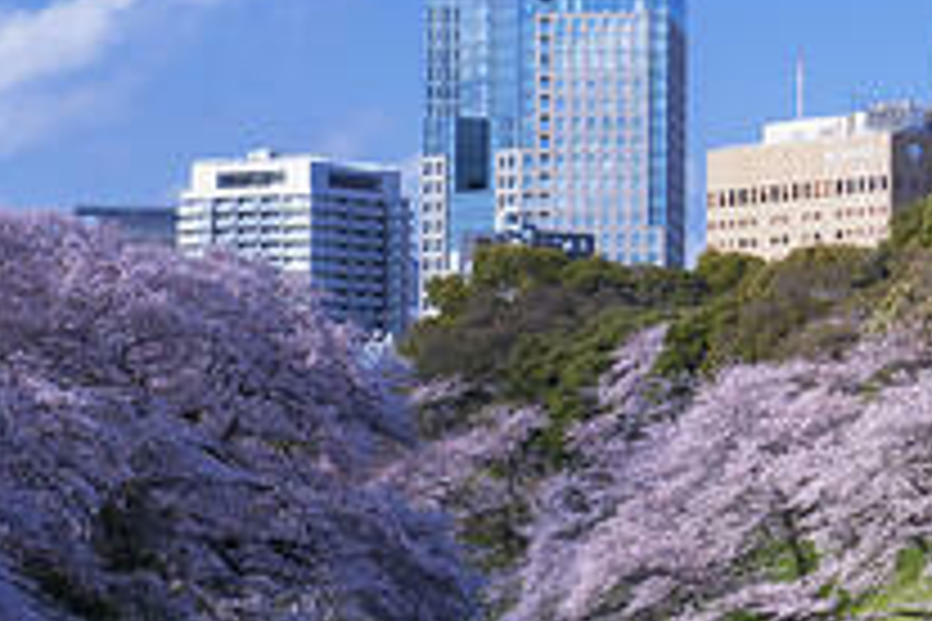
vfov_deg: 6.8
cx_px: 1227
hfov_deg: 9.9
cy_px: 297
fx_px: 5255
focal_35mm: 203
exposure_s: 1/40
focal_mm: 70
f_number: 11
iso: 100
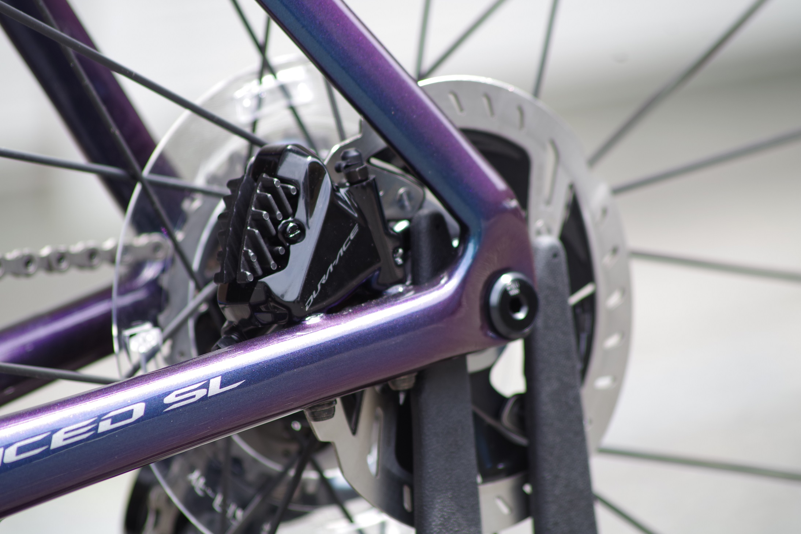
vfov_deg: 5.4
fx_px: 5674
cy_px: 267
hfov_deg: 8.1
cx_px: 400
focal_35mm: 255
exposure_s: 1/125
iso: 100
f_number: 5.6
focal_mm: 170
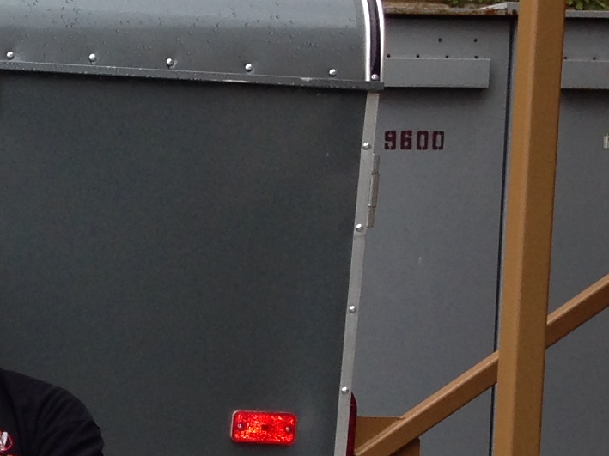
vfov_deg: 9.7
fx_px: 2673
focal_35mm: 152
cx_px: -497
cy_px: 506
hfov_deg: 11.9
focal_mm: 4.12
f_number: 2.4
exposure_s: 1/272
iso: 50
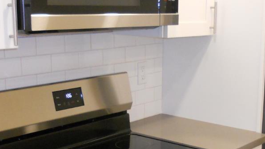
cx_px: 166
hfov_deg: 28.5
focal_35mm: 74
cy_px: 128
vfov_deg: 16.1
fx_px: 520
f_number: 3.2
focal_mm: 4.9
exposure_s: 1/30
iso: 400
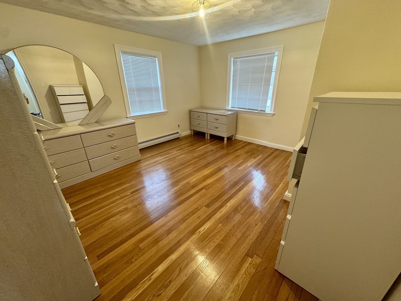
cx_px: 200
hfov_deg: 102.1
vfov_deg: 85.7
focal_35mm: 14
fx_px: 162
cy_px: 150
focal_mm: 2.22
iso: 500
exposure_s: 1/60
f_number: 2.2
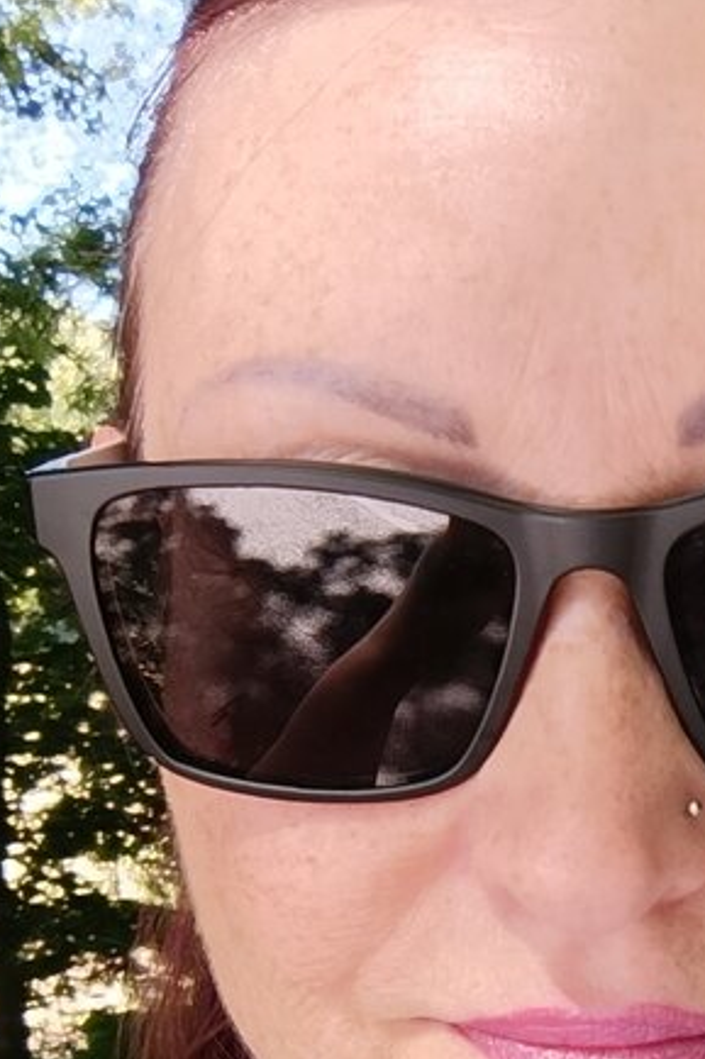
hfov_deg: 19.3
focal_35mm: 69
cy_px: 947
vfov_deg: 28.2
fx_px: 2028
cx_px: 668
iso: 80
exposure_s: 1/99.9
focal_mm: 3.27
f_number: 2.4
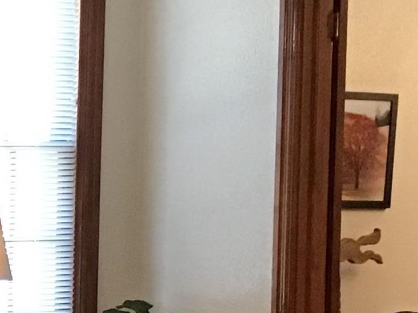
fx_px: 1569
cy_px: 388
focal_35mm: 130
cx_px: -330
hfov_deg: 13.6
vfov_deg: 11.2
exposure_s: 1/30
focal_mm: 3.3
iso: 160
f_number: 2.4
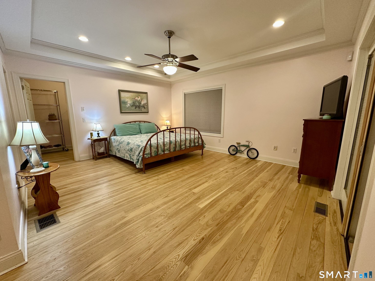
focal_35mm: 14
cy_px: 140
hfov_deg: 102.1
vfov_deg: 85.7
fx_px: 152
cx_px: 188
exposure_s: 1/60
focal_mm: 2.22
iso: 200
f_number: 2.2
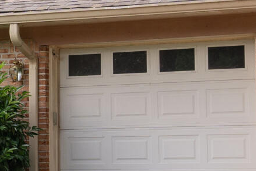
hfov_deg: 12.4
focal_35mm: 158
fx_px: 1123
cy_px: 60
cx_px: -125
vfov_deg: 8.7
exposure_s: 1/80
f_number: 5.6
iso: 160
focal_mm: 23
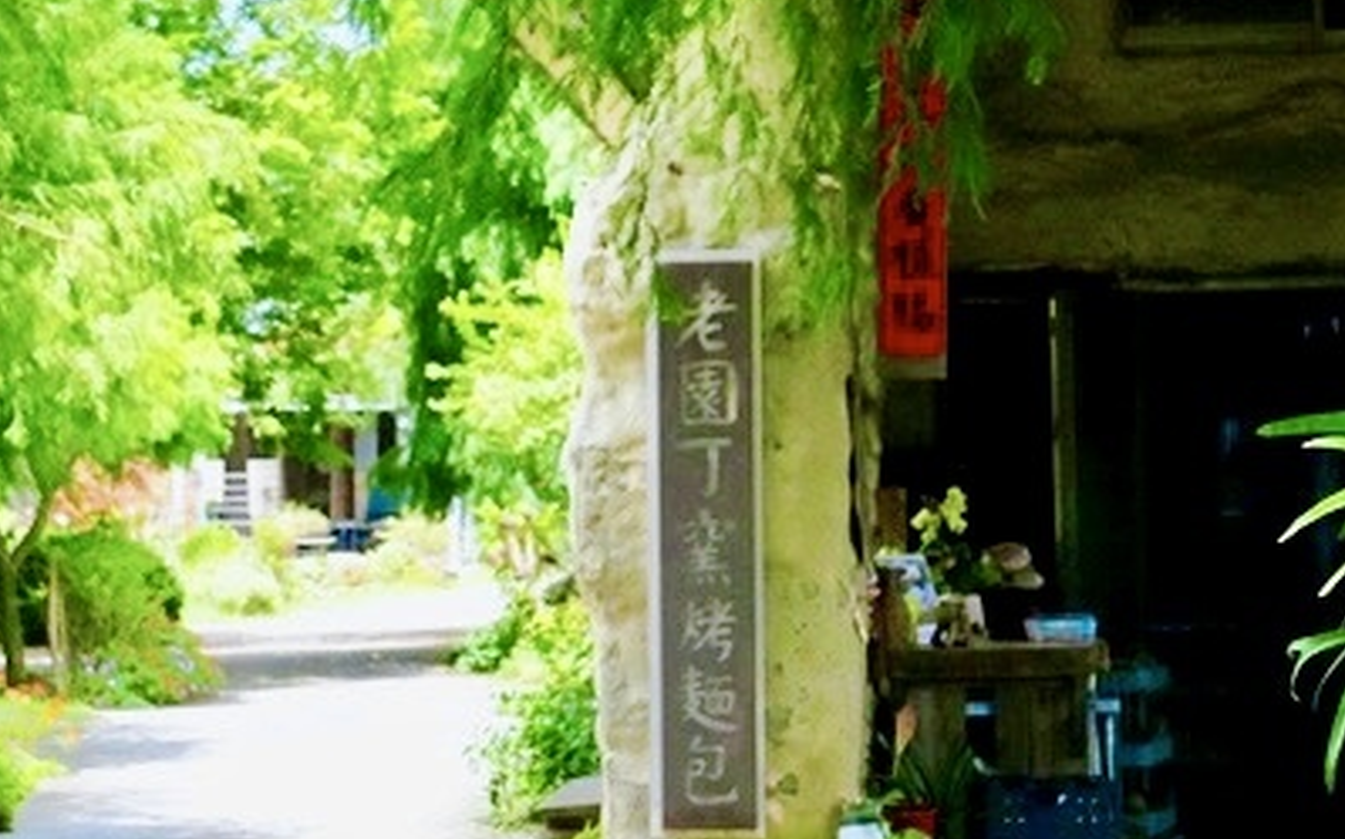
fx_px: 3261
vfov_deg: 14.7
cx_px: 543
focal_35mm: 89
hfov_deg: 23.3
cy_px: 345
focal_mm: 34
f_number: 9
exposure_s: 1/2500
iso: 6400
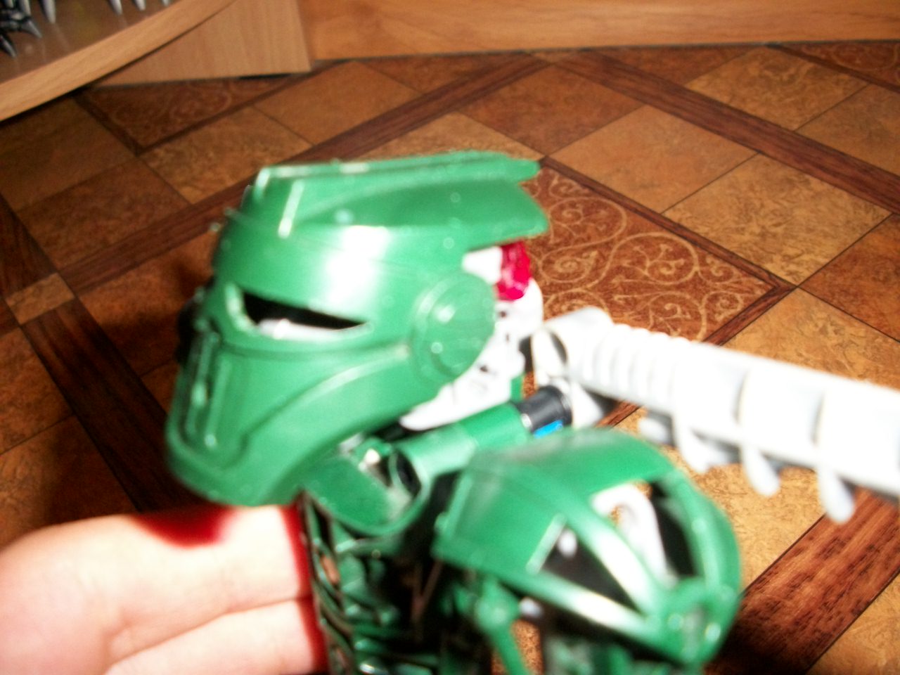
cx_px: 450
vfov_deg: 40.7
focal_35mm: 35
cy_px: 338
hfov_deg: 52.6
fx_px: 910
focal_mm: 6.3
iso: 250
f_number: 3.1
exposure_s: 1/125
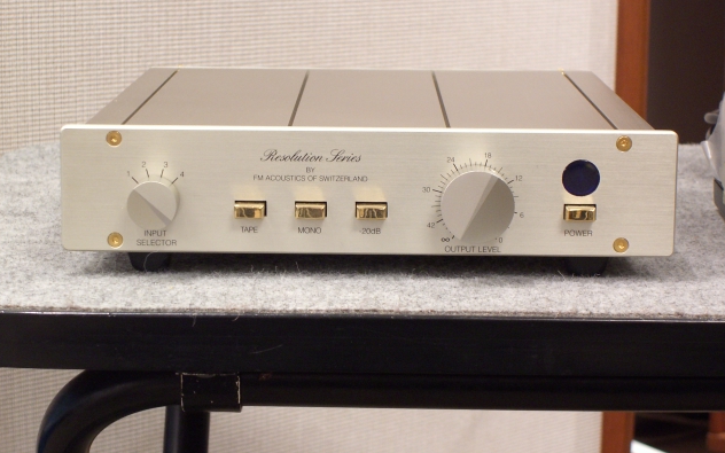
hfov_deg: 20.4
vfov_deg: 12.8
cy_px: 183
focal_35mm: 102
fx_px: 2015
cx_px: 361
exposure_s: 1/6
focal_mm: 19.7
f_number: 4.8
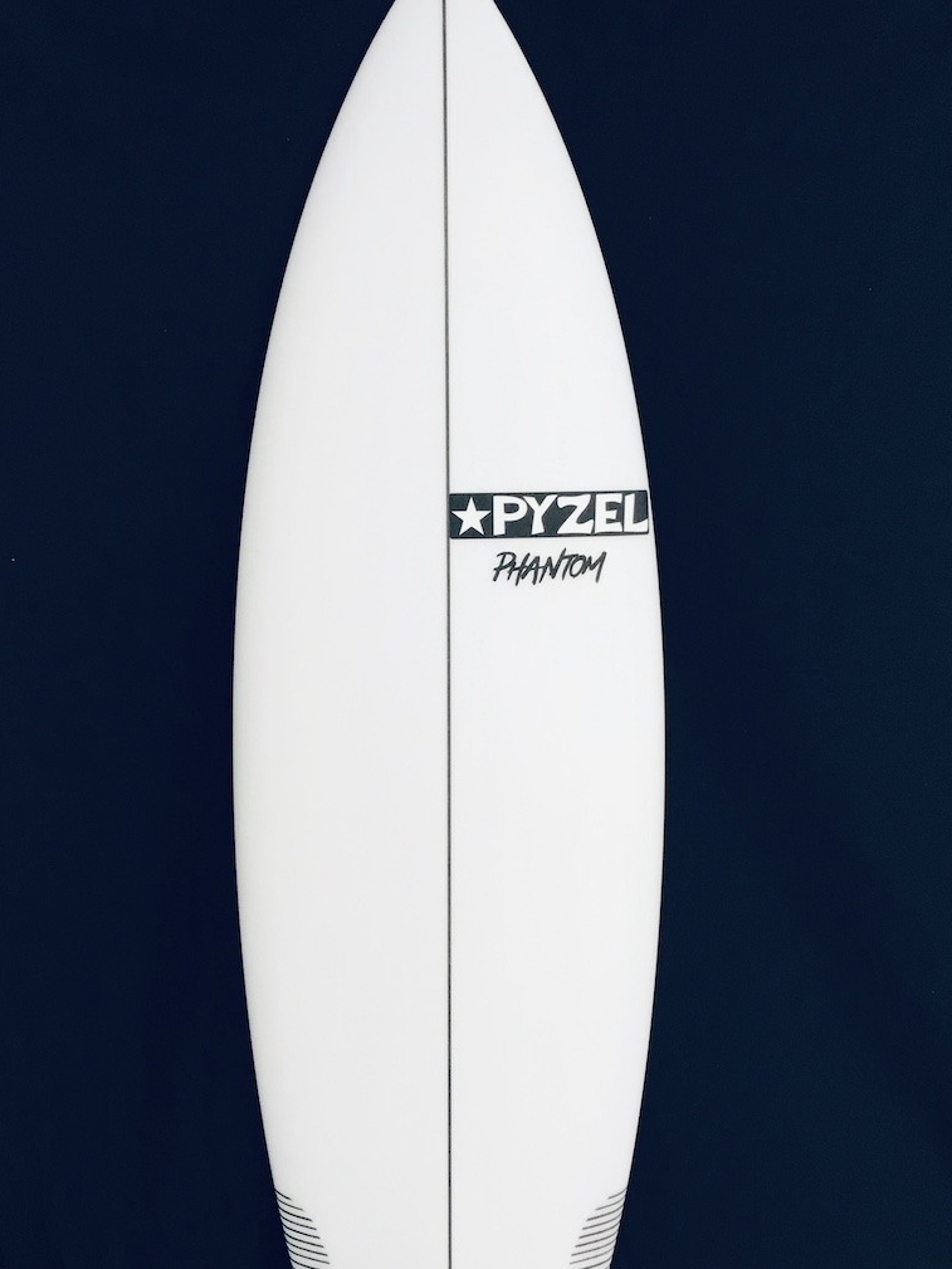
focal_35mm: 37
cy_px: 711
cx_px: 474
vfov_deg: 50.0
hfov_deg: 38.7
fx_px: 1356
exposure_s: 1/17
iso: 40
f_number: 1.8
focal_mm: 3.99
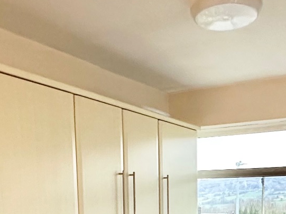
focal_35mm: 53
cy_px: 263
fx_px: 438
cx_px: 158
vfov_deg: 24.7
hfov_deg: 36.1
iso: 500
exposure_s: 1/50
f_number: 2.2
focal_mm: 2.22
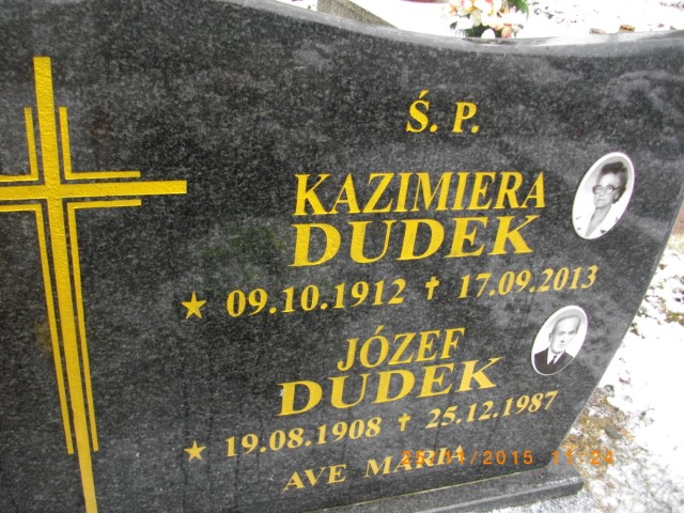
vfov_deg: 44.2
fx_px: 632
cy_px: 256
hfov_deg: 56.8
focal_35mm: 32
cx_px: 342
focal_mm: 5.7
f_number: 2.9
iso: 173
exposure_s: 1/125
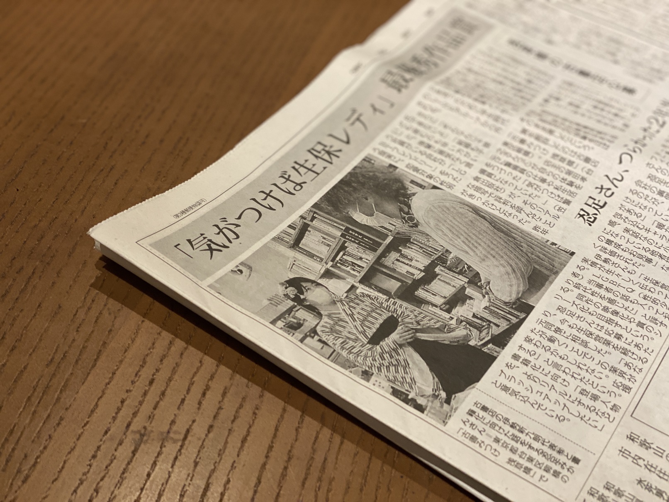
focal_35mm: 52
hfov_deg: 36.8
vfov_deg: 28.0
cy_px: 251
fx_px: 1005
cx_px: 334
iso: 125
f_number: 2
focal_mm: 6
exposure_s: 1/33
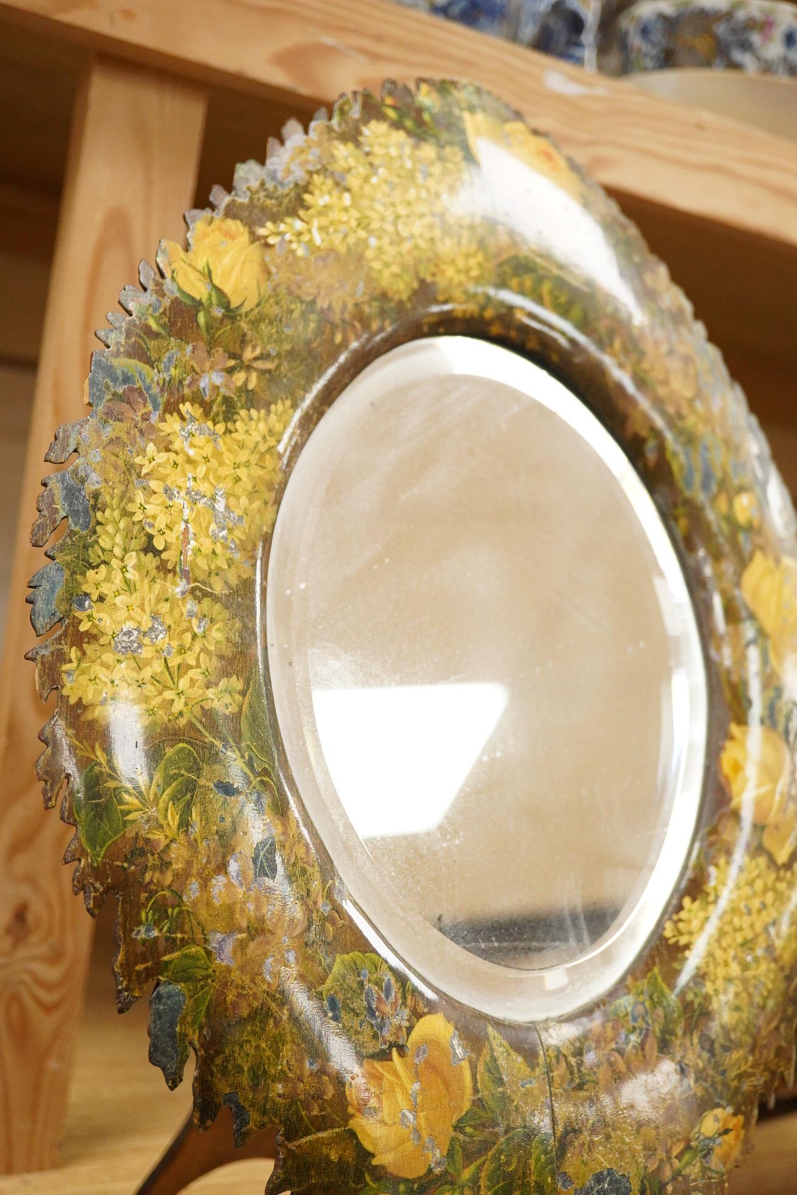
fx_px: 1494
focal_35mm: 45
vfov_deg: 43.6
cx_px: 398
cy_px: 598
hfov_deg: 29.9
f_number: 3.5
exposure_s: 1/320
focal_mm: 30
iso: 2500
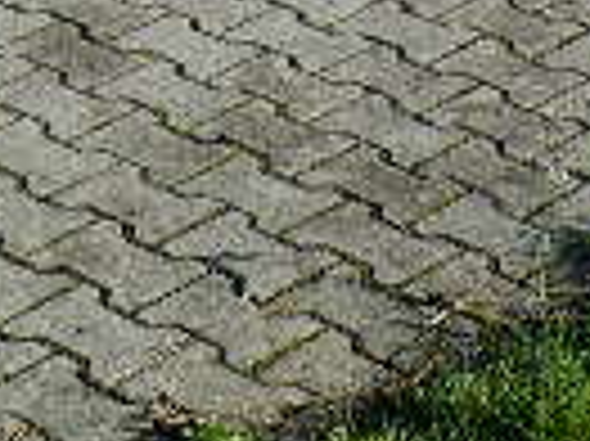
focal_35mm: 132
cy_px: 783
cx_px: 441
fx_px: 2248
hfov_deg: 14.9
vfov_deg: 10.6
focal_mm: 4.9
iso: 80
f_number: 10.4
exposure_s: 1/70
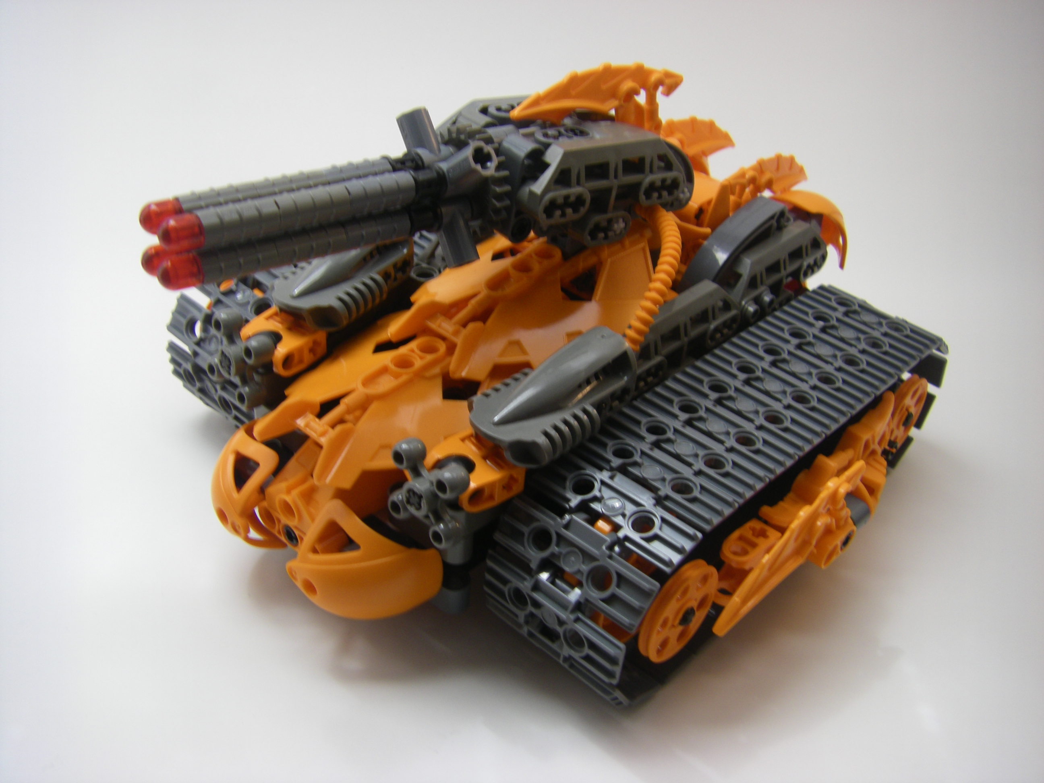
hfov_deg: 49.0
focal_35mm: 38
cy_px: 392
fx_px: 1146
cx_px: 522
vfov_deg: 37.7
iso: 64
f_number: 3.5
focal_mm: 6.3
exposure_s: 1/50
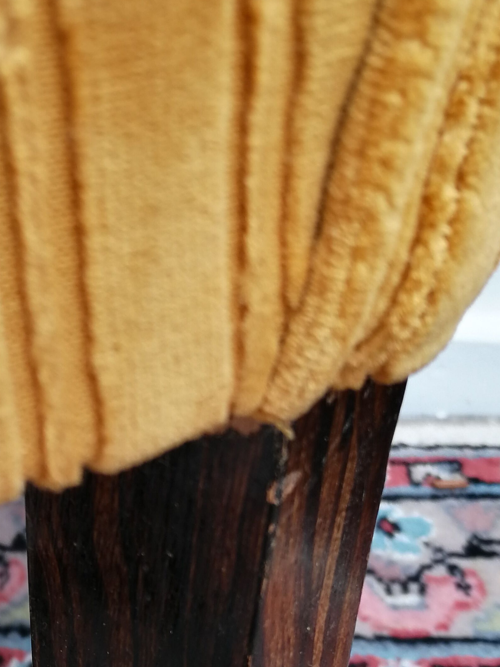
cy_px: 508
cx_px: 91
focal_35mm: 65
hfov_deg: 22.2
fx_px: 1252
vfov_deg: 29.3
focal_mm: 3.95
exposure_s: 1/50
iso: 64
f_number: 1.8
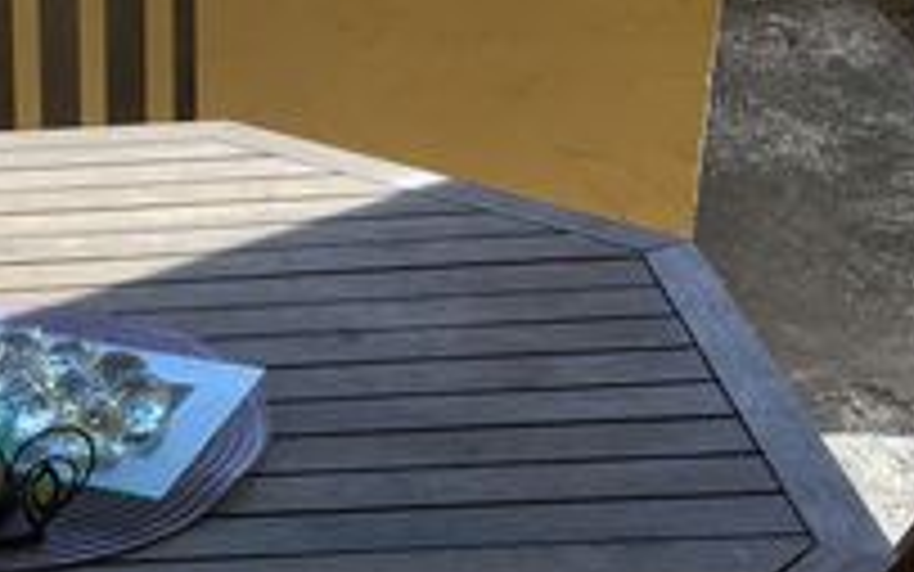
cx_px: 32
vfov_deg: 13.9
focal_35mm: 91
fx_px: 2267
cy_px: 721
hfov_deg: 22.1
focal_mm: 4.15
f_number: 2.2
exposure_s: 1/267
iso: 32
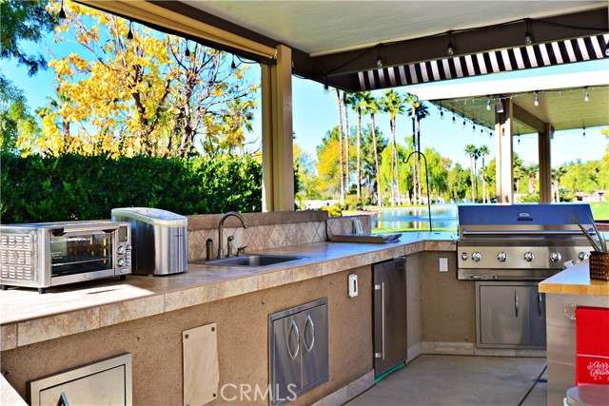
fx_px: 592
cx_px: 304
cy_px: 203
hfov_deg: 54.4
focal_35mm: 35
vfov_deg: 37.9
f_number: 9
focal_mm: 35
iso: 125
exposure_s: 1/125
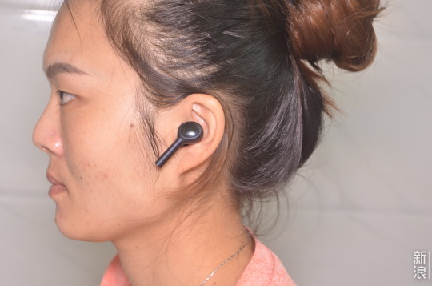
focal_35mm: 84
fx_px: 1005
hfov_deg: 24.2
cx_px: 196
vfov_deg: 16.1
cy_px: 96
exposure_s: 1/1.6
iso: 100
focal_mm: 42
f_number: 6.3
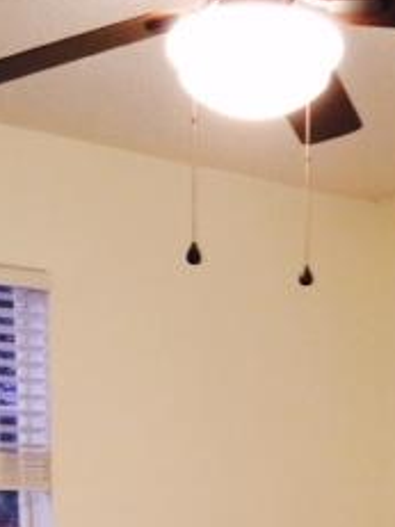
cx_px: 247
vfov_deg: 21.4
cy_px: 678
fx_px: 1264
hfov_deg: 17.7
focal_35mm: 83
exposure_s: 1/17
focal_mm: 4.12
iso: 125
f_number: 2.2
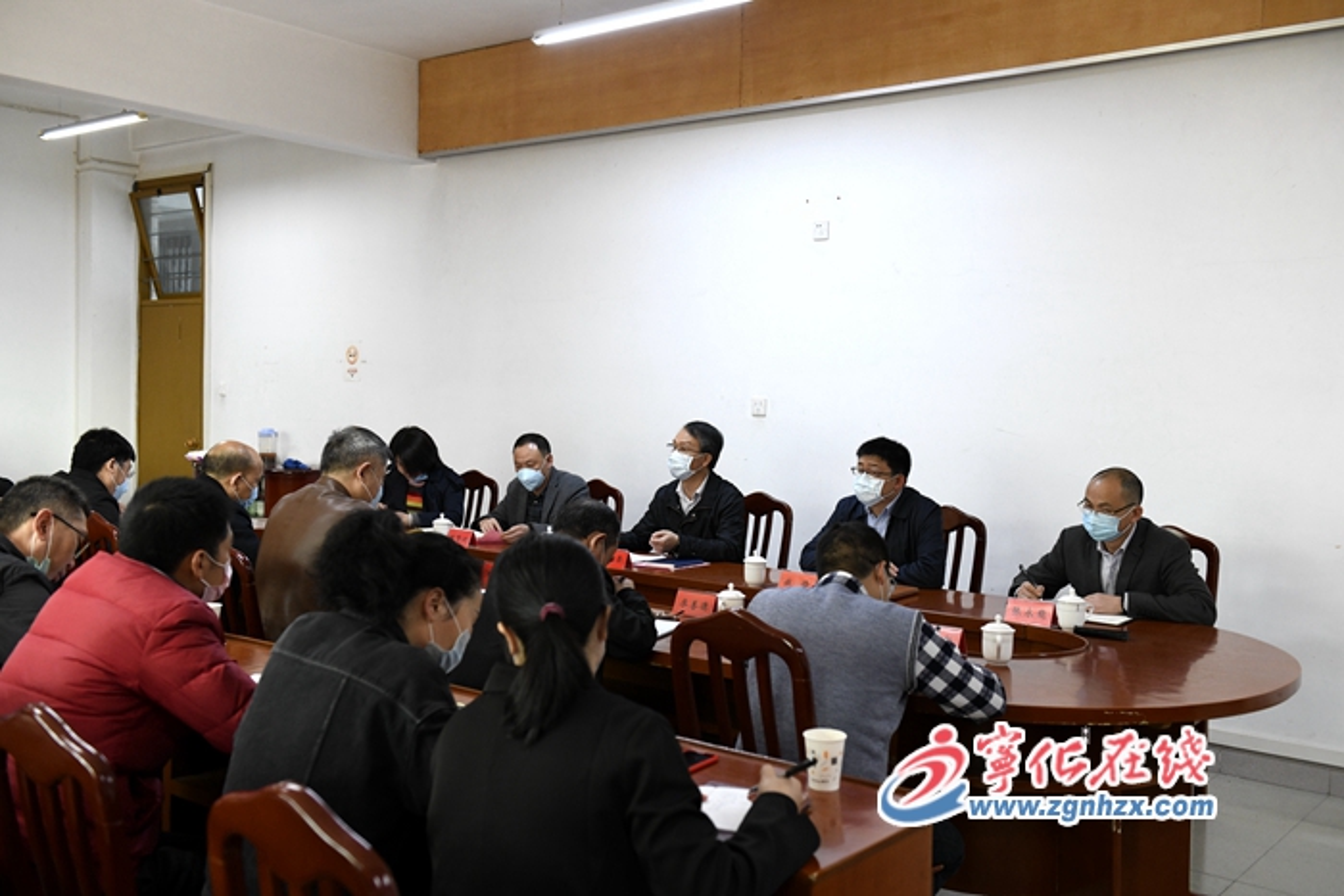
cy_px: 448
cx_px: 672
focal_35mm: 35
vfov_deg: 37.9
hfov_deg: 54.4
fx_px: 1307
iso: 1600
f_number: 4.5
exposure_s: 1/80
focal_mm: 35
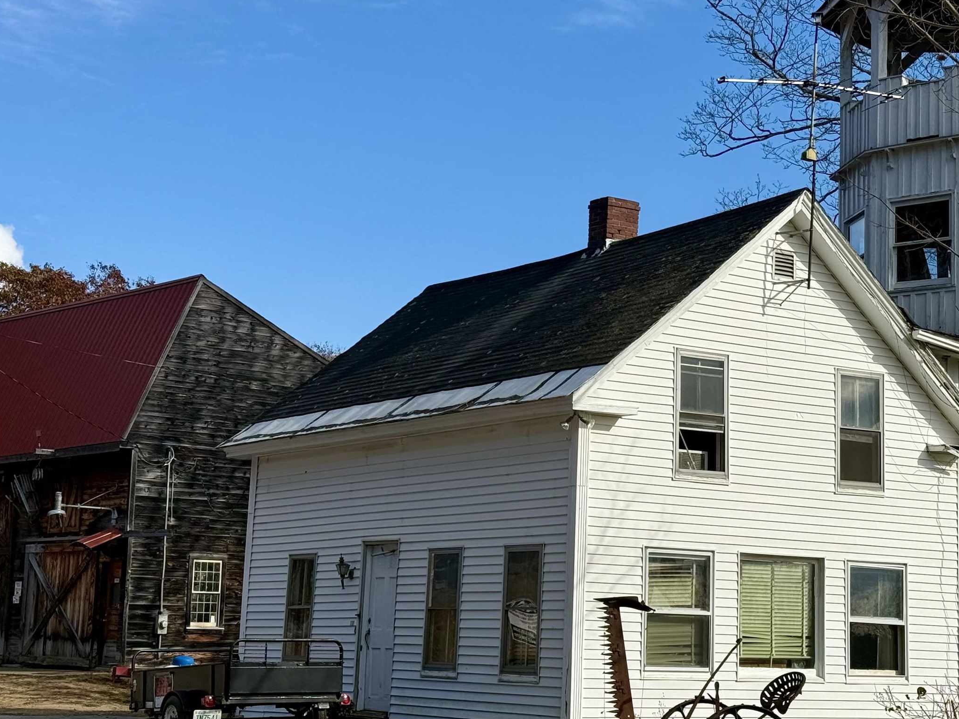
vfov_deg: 20.4
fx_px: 1995
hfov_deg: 27.0
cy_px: 326
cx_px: 579
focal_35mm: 72
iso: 80
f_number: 1.78
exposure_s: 1/6536
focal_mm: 6.76
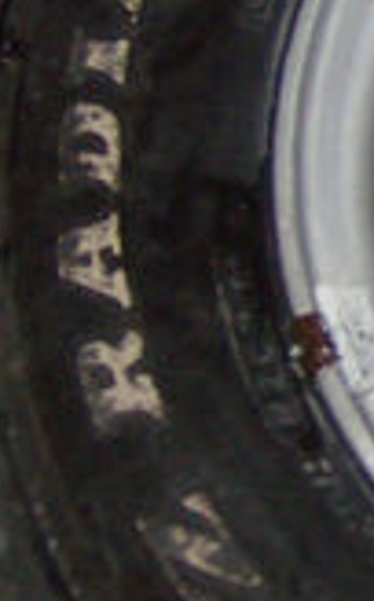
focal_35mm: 149
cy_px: 203
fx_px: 2439
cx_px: 997
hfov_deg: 7.9
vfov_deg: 14.0
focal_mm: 6
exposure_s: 1/60
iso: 200
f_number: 2.8
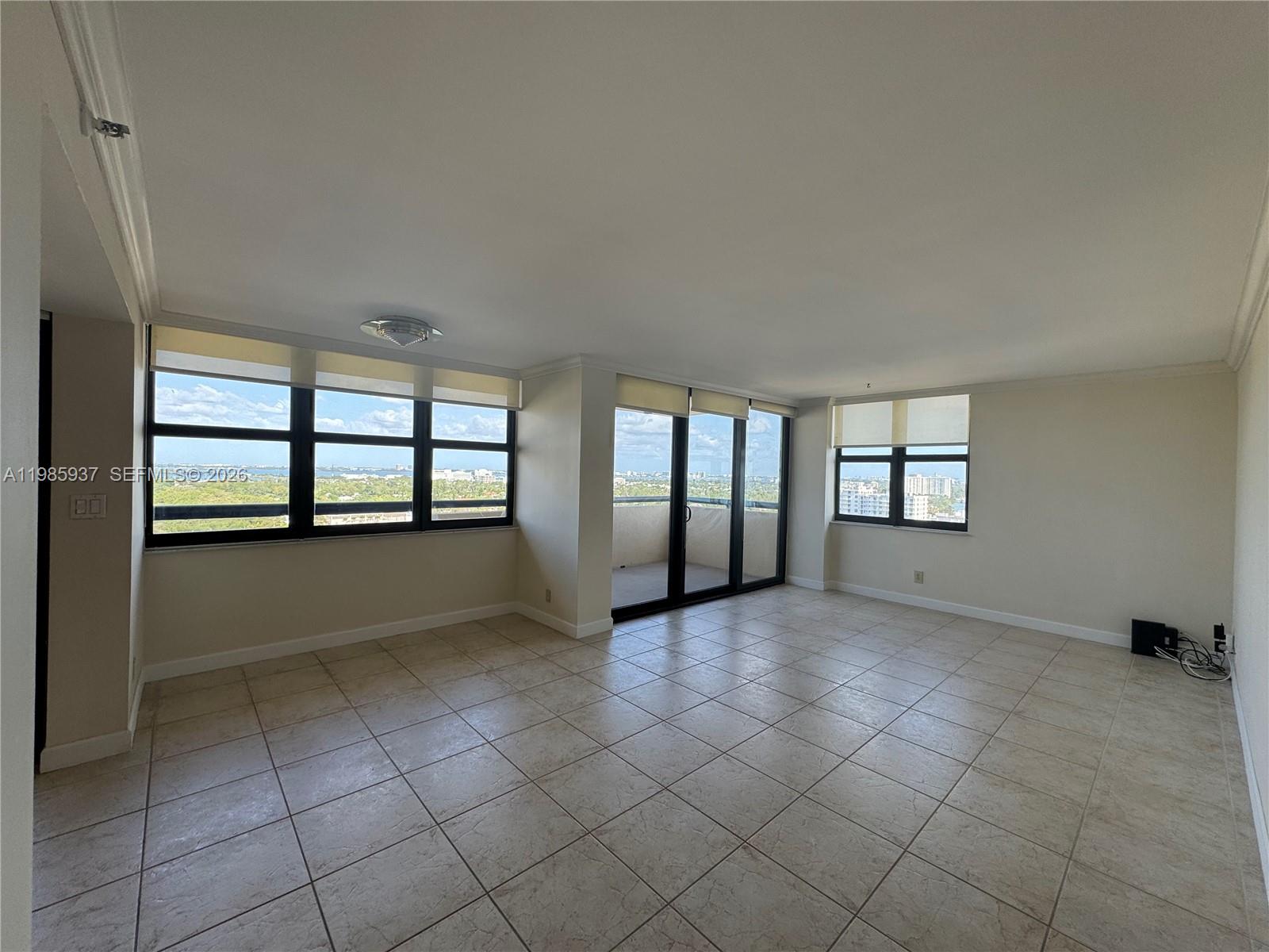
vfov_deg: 85.7
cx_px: 634
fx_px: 513
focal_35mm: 14
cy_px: 476
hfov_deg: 102.1
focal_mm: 2.22
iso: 40
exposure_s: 1/163
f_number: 2.2
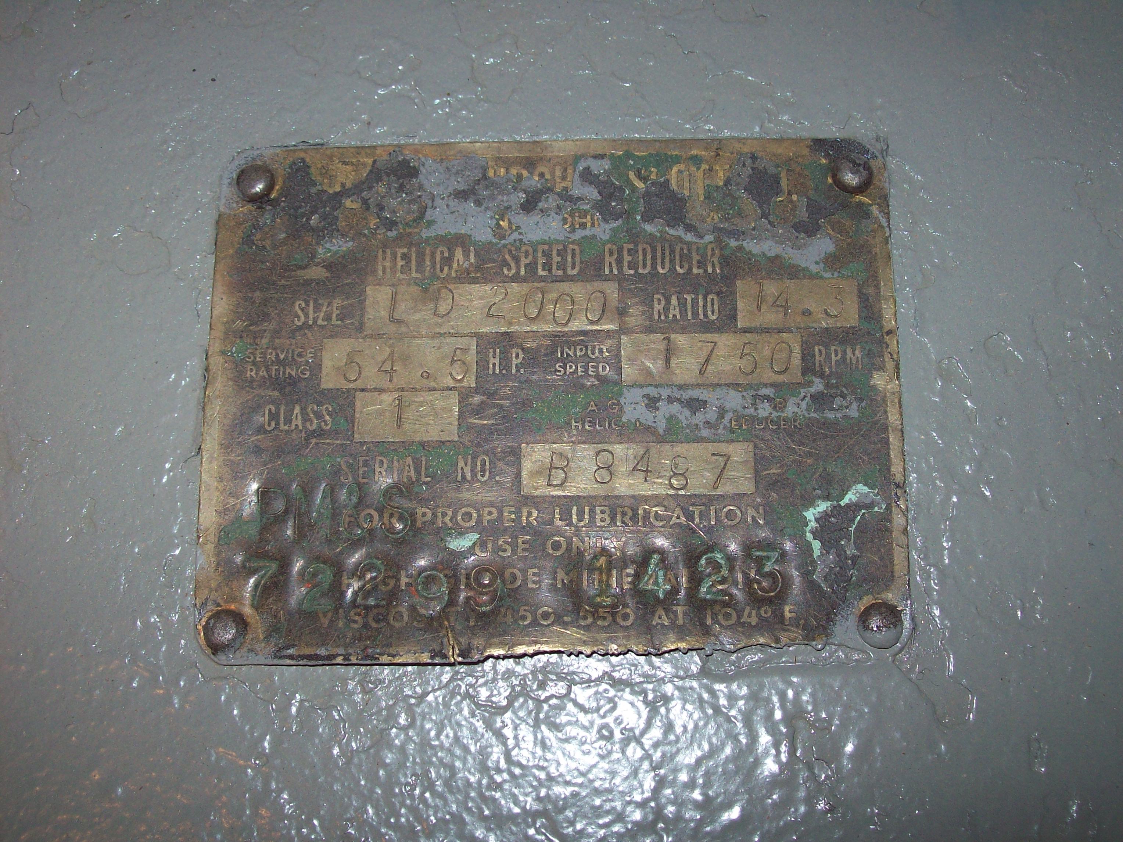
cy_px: 421
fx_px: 1460
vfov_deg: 32.2
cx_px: 562
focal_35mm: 45
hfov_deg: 42.1
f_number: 3
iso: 80
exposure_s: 1/73.6
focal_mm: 7.6
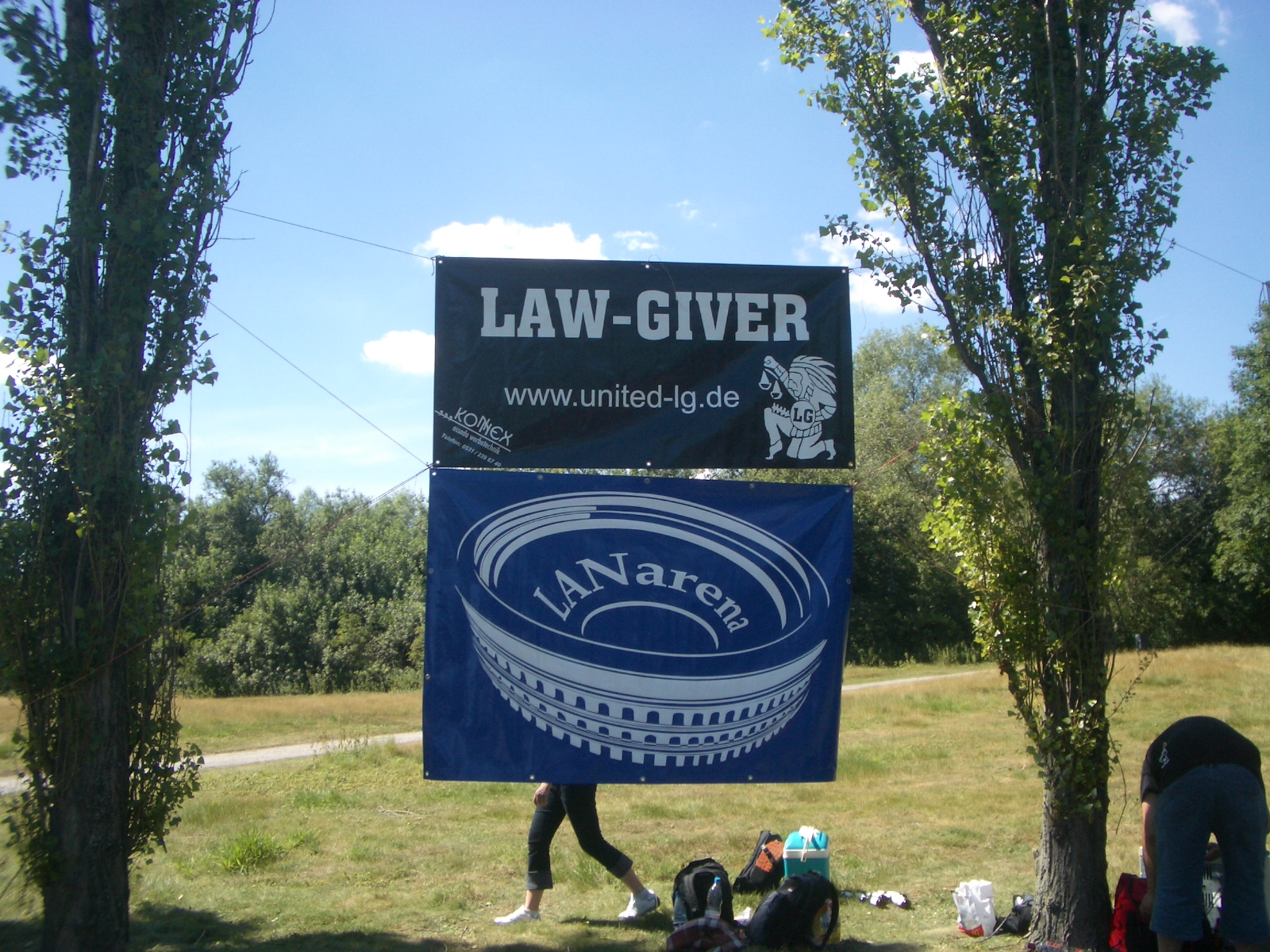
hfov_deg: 52.6
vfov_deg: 40.7
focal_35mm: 35
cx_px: 635
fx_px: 1284
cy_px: 476
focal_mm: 5.8
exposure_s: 1/250
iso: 50
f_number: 4.3
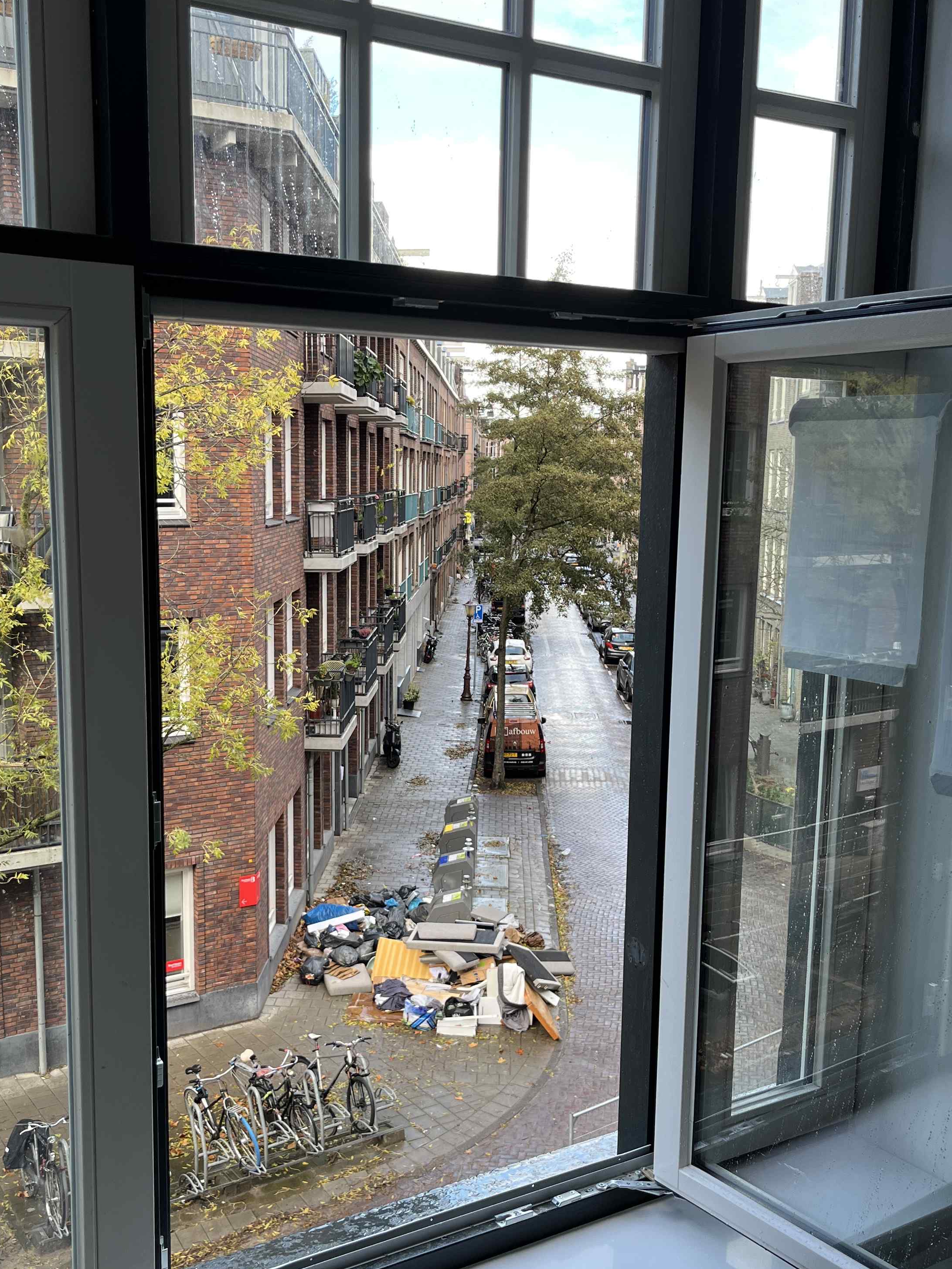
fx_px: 1320
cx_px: 398
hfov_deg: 39.5
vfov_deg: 51.3
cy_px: 681
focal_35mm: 36
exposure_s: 1/173
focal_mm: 5.1
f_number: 1.6
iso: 40
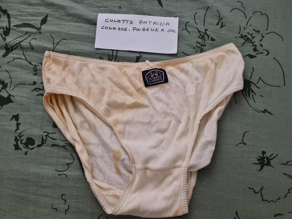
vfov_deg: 53.1
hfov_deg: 67.3
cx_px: 146
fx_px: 219
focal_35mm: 26
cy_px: 110
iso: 640
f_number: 1.8
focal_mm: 5.4
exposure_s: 1/40
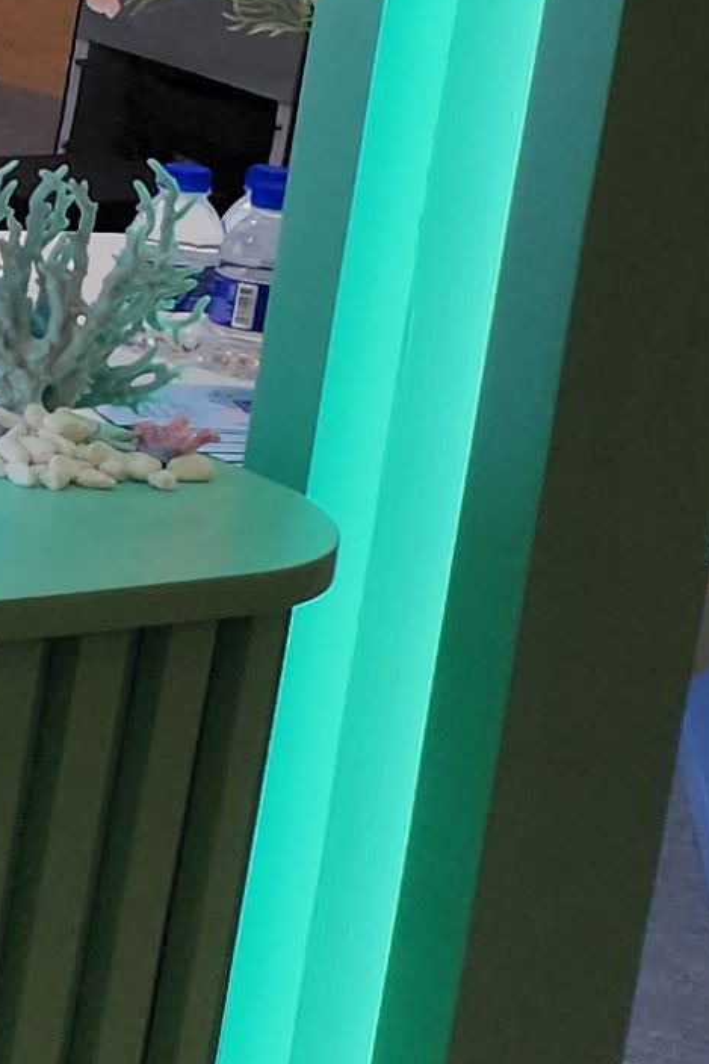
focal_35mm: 136
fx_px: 4019
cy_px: 215
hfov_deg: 7.2
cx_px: -2198
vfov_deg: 15.0
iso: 40
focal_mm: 5.4
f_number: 1.8
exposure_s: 1/100
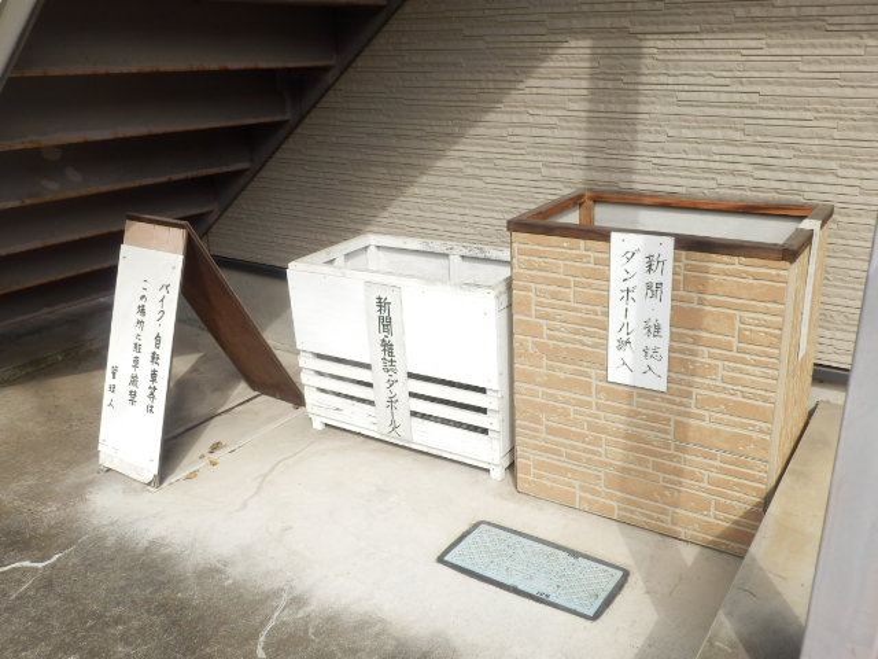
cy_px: 330
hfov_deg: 50.1
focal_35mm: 37
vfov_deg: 38.7
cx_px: 439
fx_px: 938
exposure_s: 1/400
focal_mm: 6.6
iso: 80
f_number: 3.9
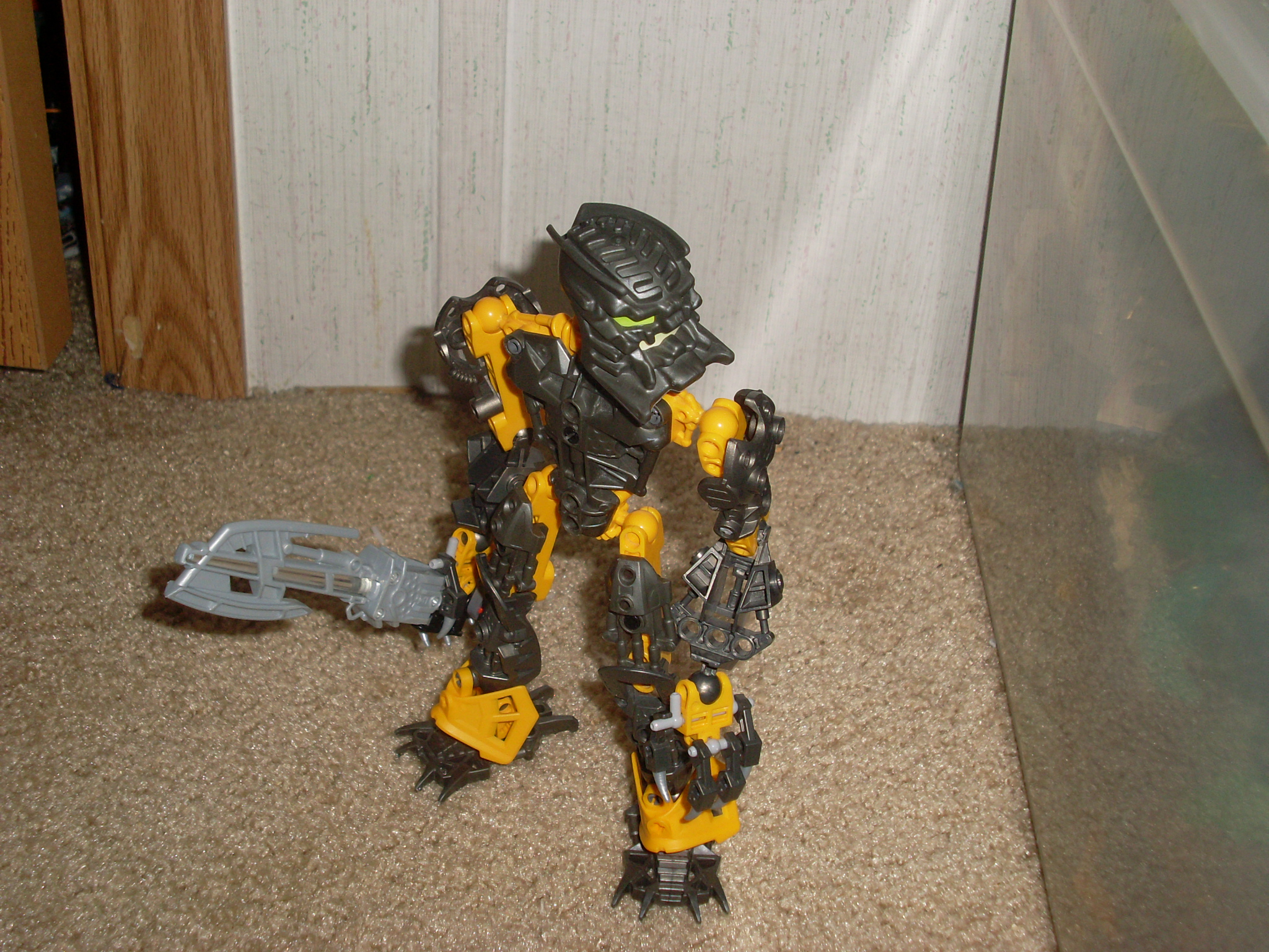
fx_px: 1796
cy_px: 476
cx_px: 634
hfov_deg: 38.9
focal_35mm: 49
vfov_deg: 29.7
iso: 100
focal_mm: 8.1
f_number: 8.7
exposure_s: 1/45
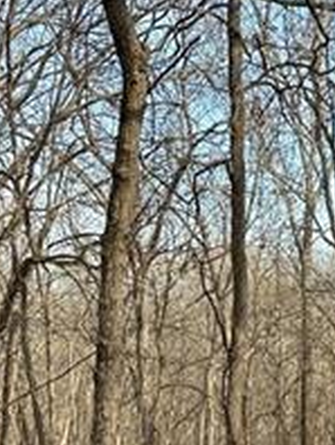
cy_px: 557
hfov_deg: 15.3
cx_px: 405
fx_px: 1197
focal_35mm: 93
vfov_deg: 19.6
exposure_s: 1/797
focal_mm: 6.86
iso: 80
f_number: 1.78
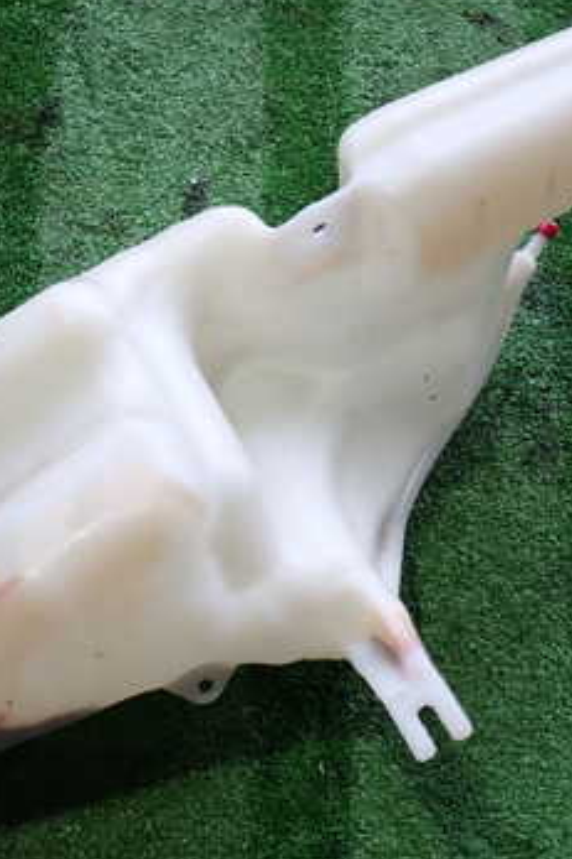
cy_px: 426
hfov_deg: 29.8
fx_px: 1073
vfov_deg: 43.6
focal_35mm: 45
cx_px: 292
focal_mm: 4.5
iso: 160
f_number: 2
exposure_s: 1/60
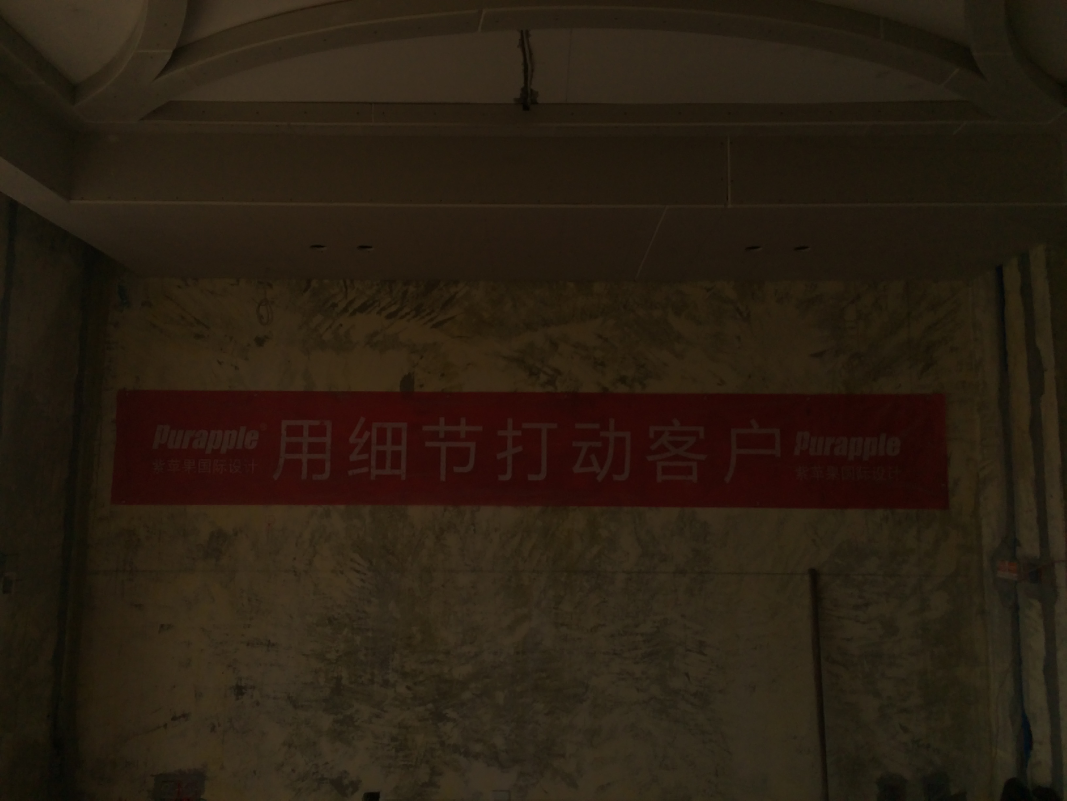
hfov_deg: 61.7
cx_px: 534
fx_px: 894
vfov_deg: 48.2
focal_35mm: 29
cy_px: 400
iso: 32
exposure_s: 1/339
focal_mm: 4.15
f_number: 2.2
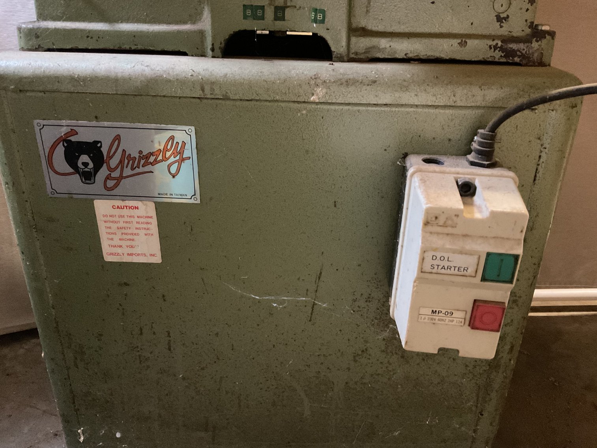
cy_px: 224
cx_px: 298
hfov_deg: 61.7
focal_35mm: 29
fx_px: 500
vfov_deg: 48.2
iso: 500
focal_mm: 3
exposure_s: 1/24
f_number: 1.8
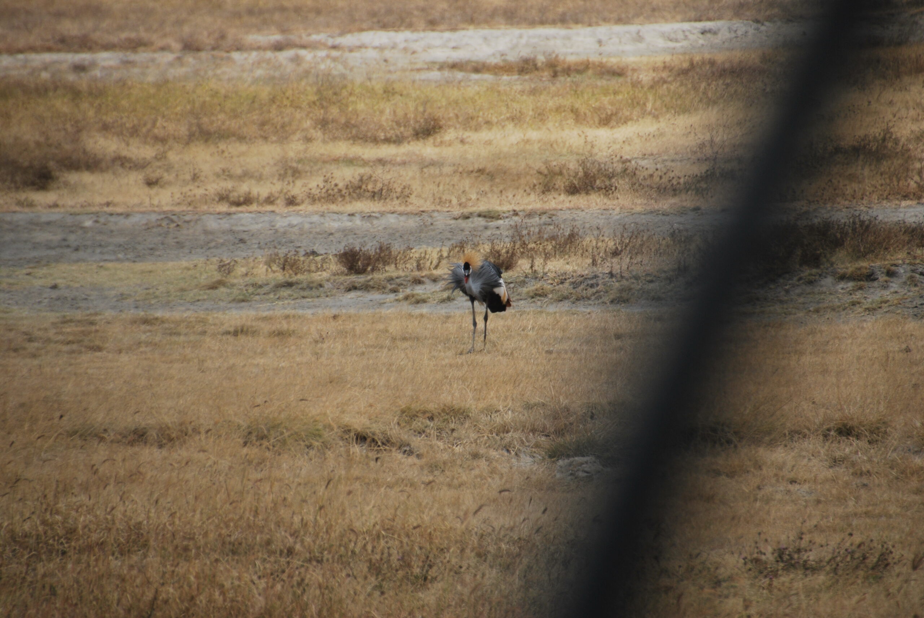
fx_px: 10408
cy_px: 309
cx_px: 462
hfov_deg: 5.1
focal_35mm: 405
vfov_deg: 3.4
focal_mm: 270
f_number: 6.3
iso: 200
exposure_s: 1/1000
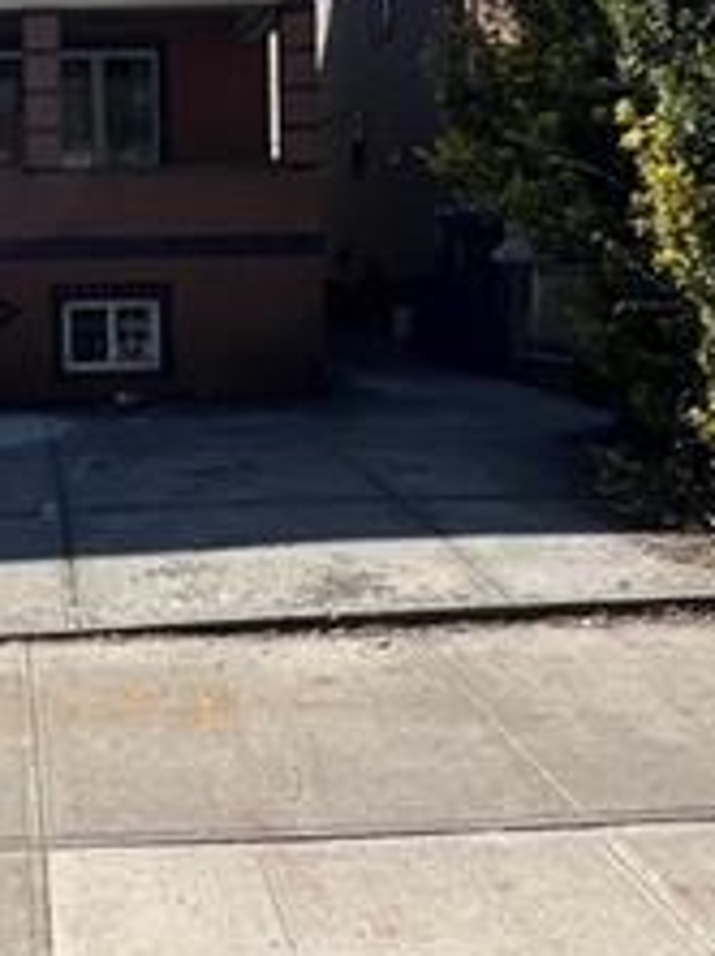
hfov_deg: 30.5
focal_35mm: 45
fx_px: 1242
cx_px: 56
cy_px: 250
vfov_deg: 41.0
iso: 32
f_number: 1.8
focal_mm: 1.57
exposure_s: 1/1488
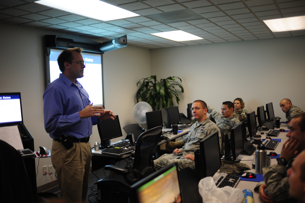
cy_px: 102
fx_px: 296
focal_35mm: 35
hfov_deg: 54.5
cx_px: 152
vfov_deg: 37.8
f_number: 2
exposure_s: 1/60
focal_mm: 35
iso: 800
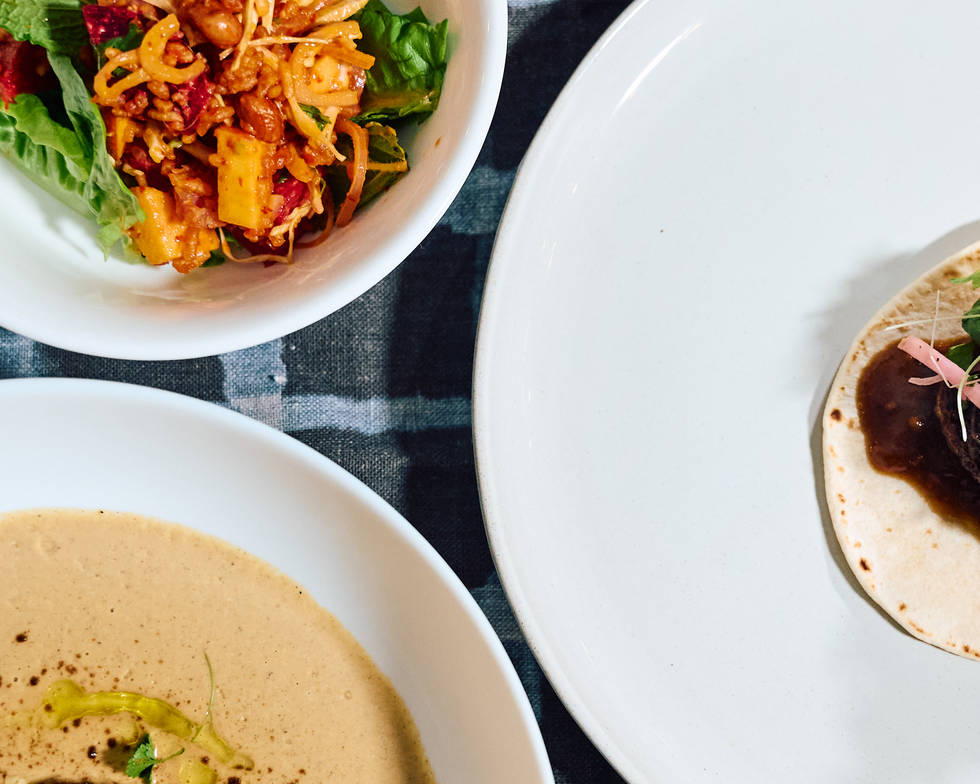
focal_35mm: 80
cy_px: 450
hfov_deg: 23.8
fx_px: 2320
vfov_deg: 19.2
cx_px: 560
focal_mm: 36
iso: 1600
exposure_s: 1/125
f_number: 2.8
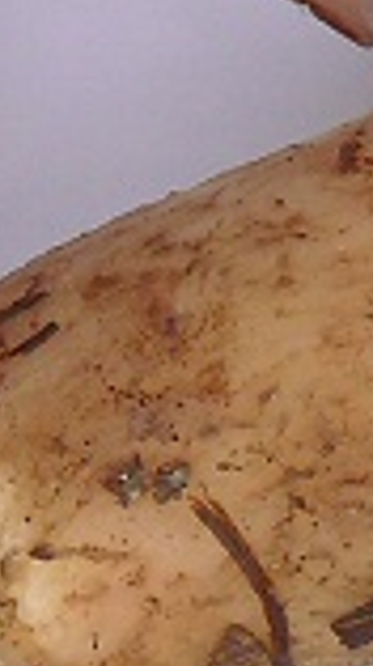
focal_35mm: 364
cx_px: -127
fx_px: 6418
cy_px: 206
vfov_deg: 5.9
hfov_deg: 3.3
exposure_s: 1/10
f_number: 11
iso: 100
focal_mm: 15.8
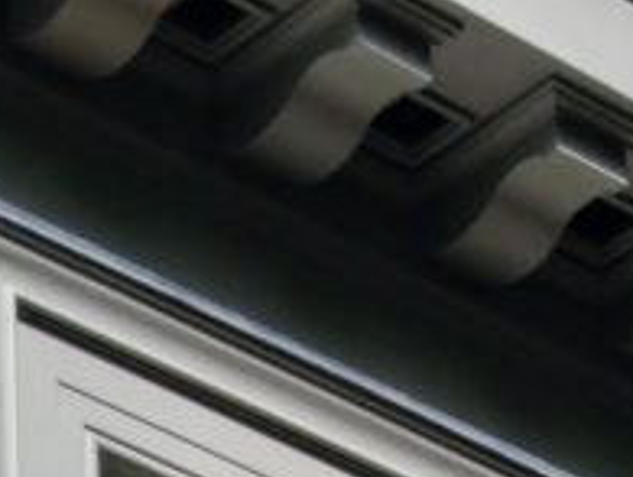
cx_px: 990
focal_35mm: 318
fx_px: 5826
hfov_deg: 6.1
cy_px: 1655
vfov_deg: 4.4
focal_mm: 23.6
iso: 100
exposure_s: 1/320
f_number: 5
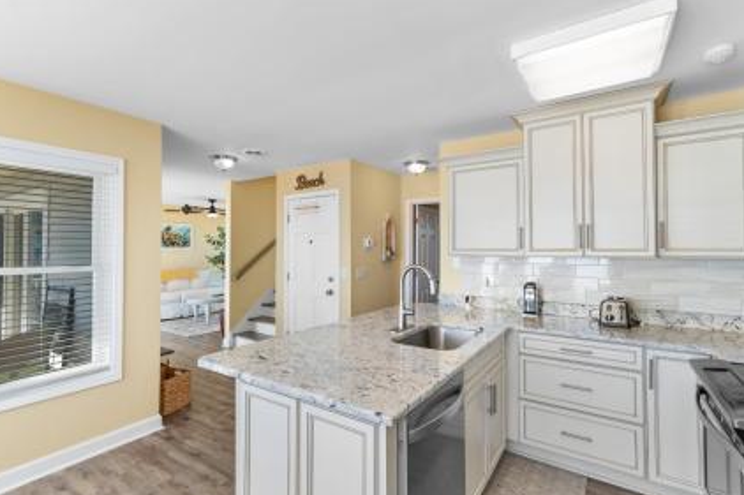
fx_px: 331
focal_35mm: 16
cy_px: 243
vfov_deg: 73.7
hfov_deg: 96.7
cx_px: 360
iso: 100
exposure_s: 1/50
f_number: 4.5
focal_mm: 10
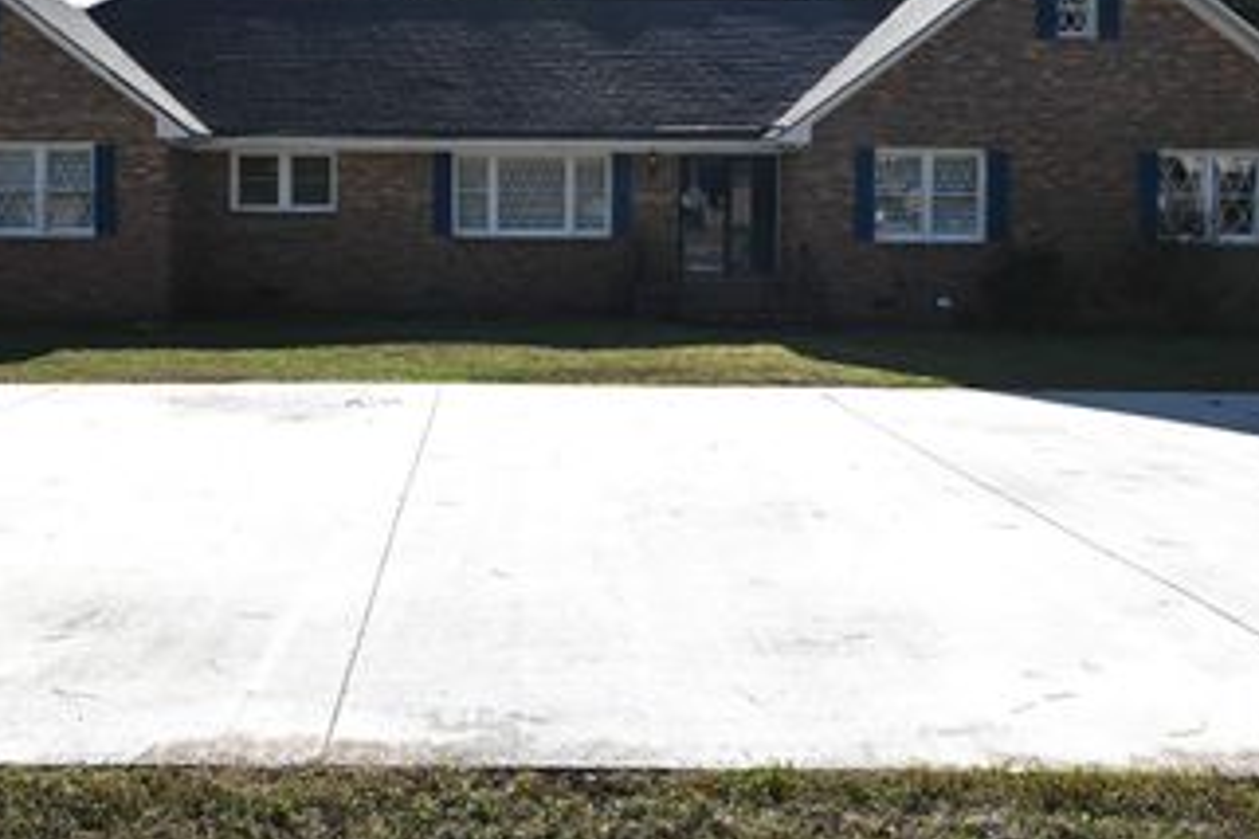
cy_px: 214
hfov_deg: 64.9
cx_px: 506
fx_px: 979
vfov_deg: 44.9
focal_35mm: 28
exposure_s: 1/400
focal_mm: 12
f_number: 7.1
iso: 100
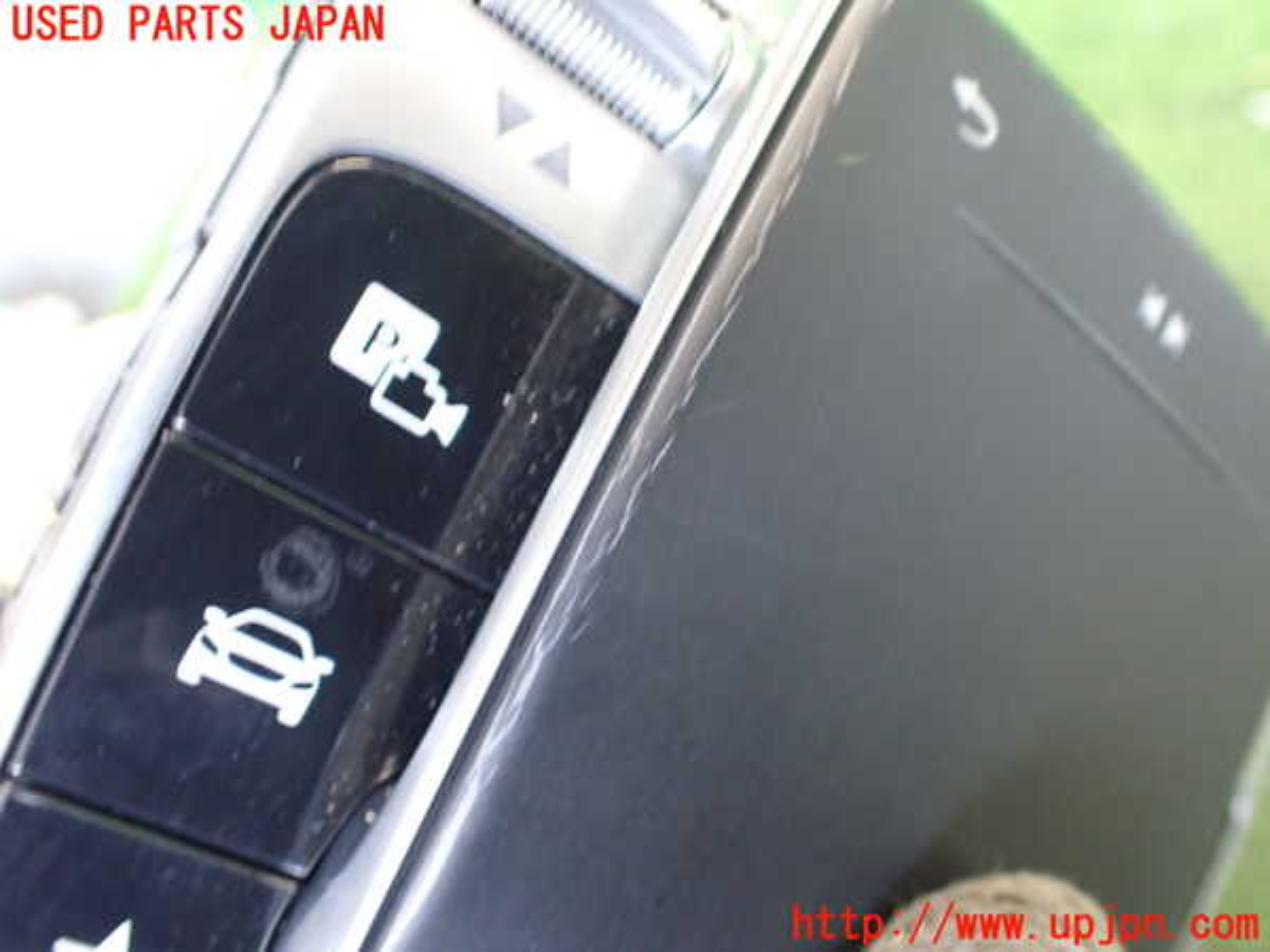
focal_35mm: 30
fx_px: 1101
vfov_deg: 46.8
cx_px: 635
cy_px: 476
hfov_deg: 60.0
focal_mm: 5.4
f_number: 2.3
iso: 800
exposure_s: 1/30
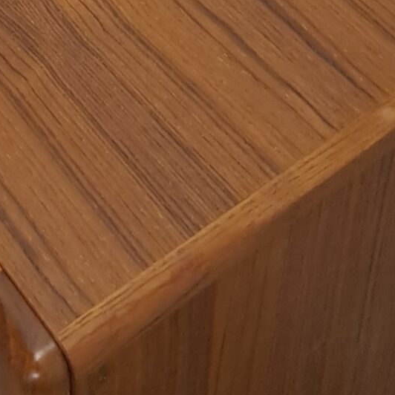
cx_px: 50
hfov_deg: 16.9
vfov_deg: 13.8
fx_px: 1317
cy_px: -453
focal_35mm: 102
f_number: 1.8
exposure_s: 1/100
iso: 400
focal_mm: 5.23
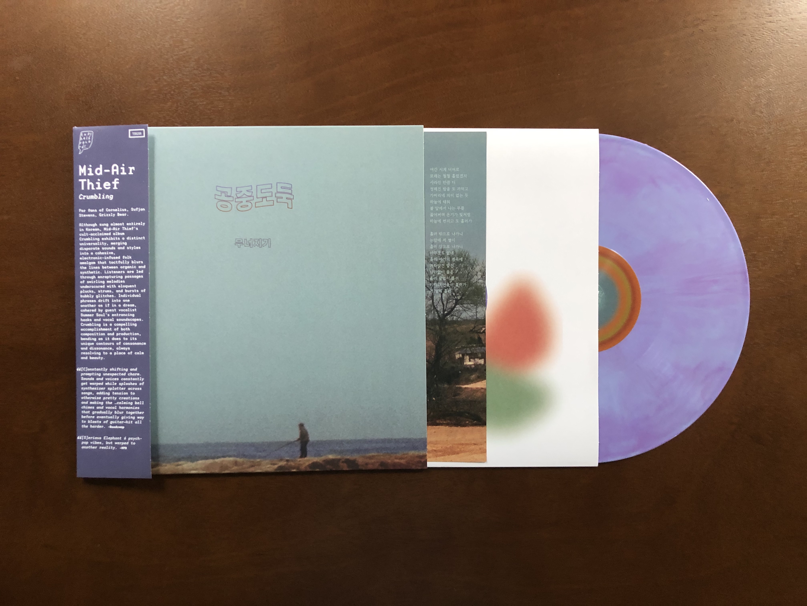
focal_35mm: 28
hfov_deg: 63.4
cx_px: 404
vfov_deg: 49.7
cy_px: 303
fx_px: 653
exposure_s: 1/15
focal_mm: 4
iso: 64
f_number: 1.8
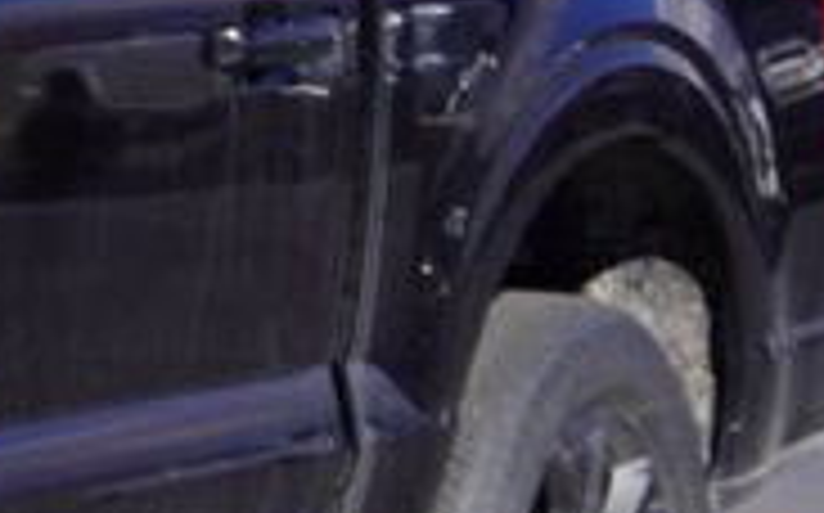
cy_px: 536
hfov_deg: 7.1
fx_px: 6147
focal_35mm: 274
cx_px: -1292
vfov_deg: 4.8
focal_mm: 32
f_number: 9
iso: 100
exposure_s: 1/200
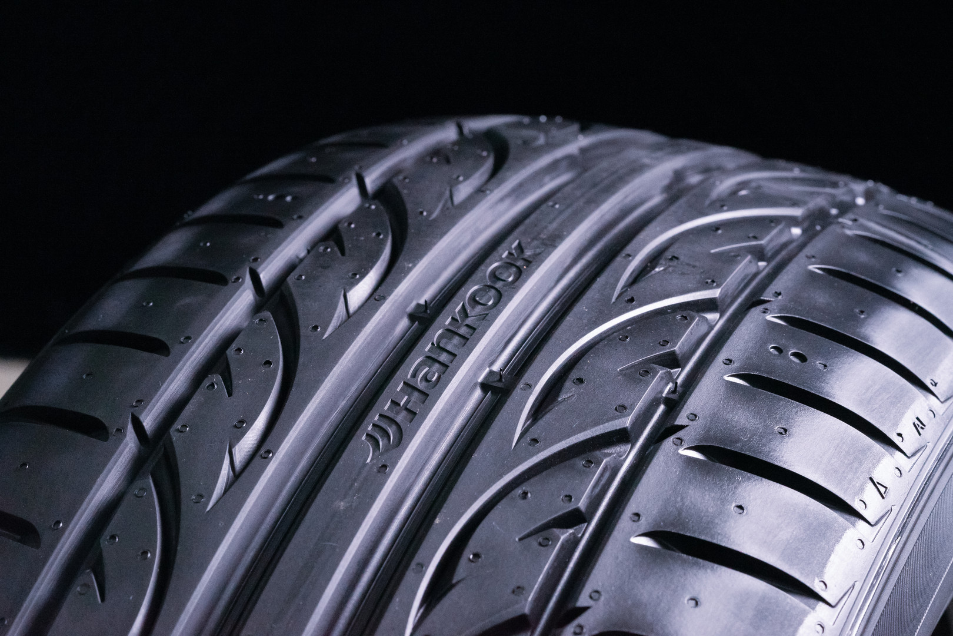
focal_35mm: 90
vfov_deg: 15.2
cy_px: 318
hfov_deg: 22.6
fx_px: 2382
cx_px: 476
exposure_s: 1/60
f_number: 11
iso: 6400
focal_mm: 90
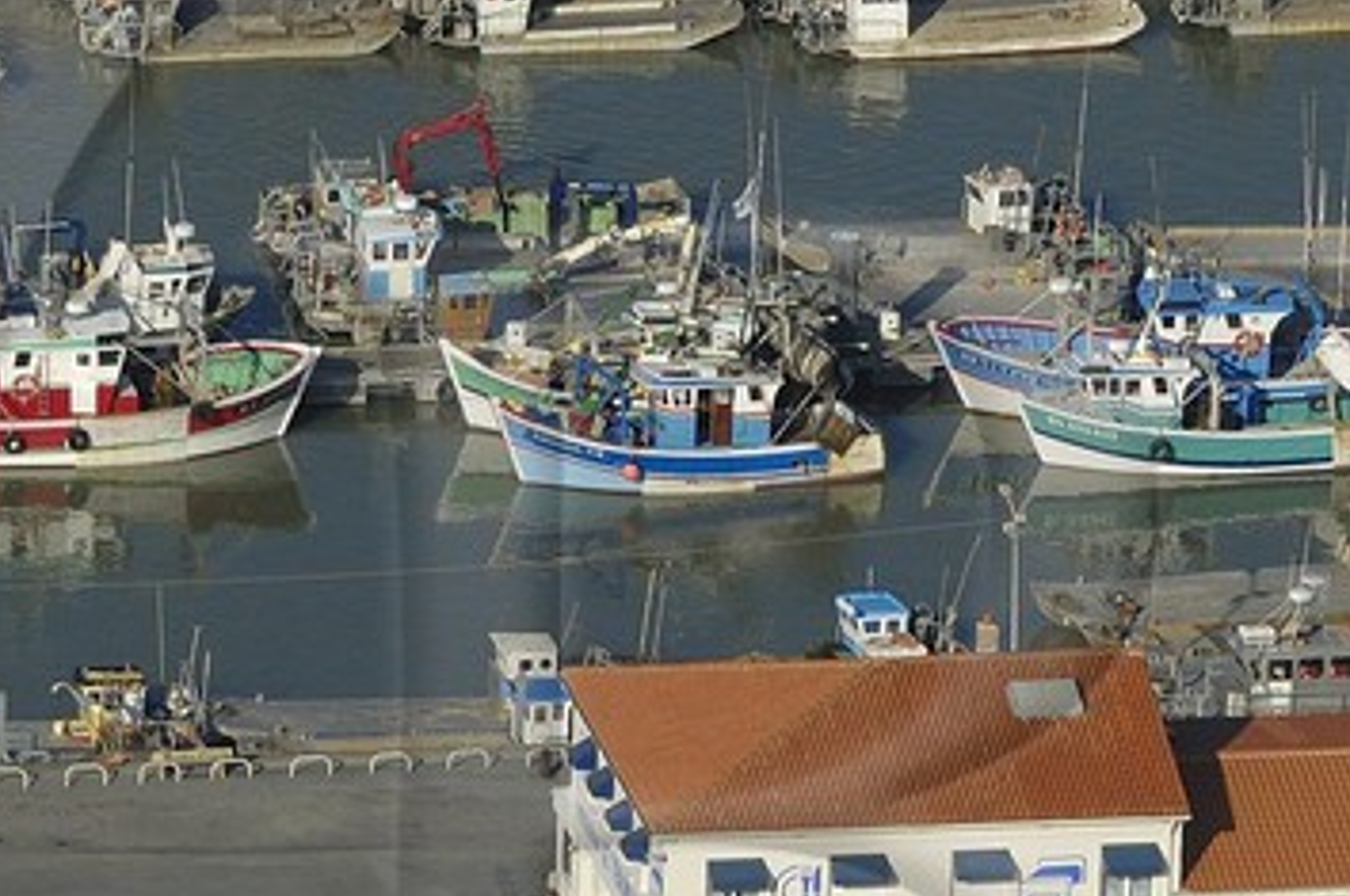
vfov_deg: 2.2
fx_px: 22843
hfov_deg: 3.4
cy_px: 858
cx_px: 1293
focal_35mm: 610
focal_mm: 90
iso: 100
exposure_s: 1/800
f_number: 5.6
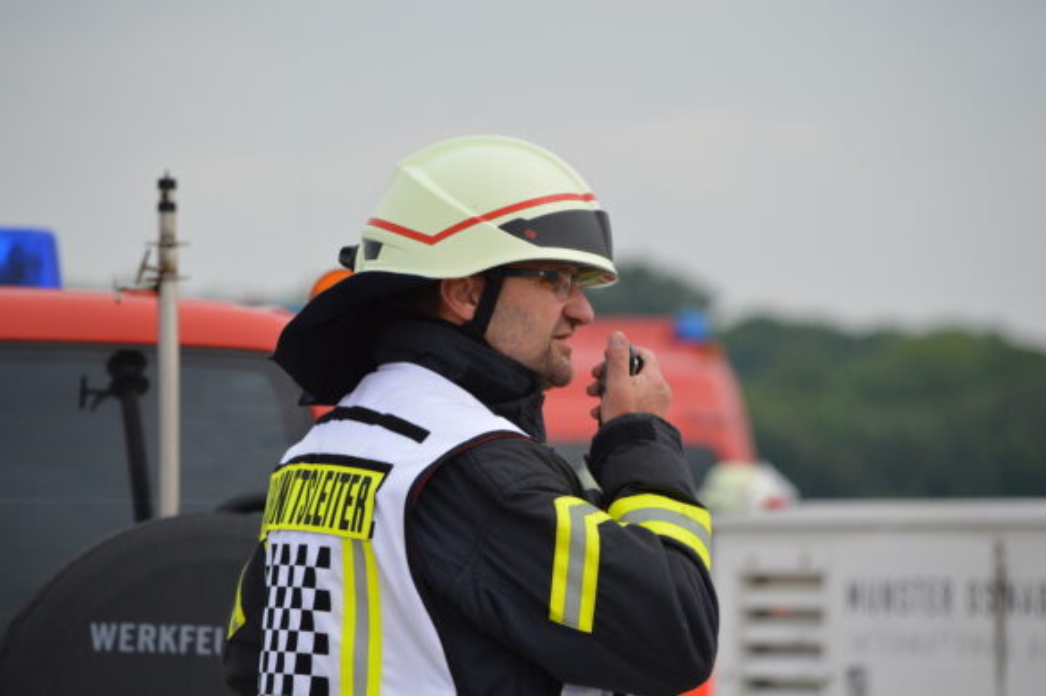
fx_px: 8709
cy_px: 348
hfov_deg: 6.9
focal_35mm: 300
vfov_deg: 4.6
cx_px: 523
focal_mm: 200
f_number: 6.3
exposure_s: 1/1600
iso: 400
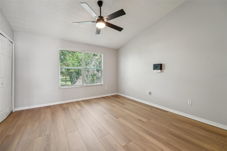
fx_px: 88
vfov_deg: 81.2
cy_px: 76
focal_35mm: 14
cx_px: 114
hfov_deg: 104.3
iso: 200
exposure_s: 1/5
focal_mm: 14
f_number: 8
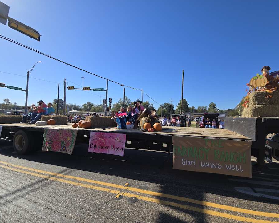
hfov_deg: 100.5
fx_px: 116
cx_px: 151
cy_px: 113
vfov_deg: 88.0
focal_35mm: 14
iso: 50
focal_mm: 2.2
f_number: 2.2
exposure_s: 1/2365
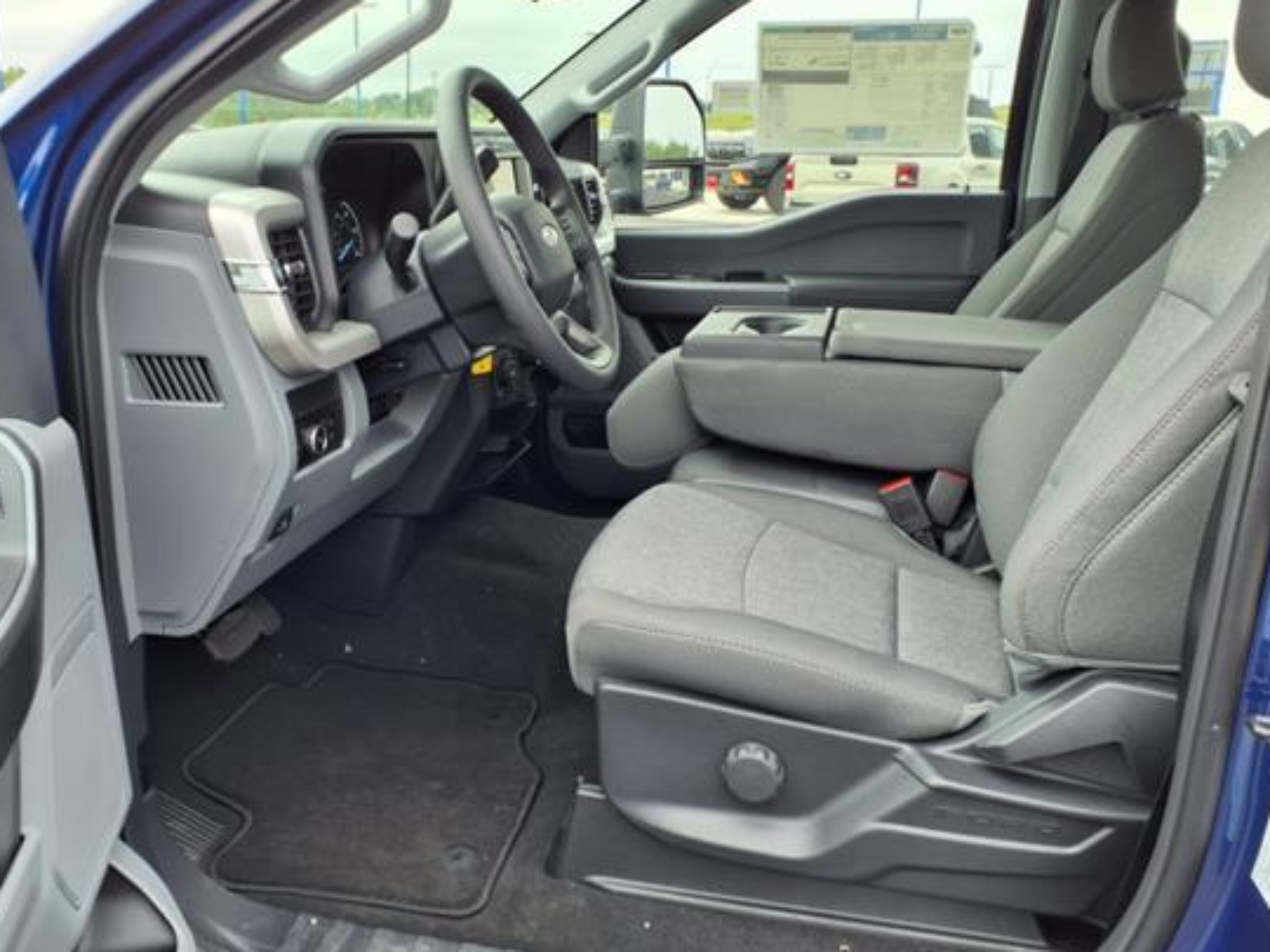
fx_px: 1174
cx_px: 534
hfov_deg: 56.5
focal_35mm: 32
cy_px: 428
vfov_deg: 44.1
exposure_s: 1/370
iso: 40
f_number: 1.9
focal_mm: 3.58
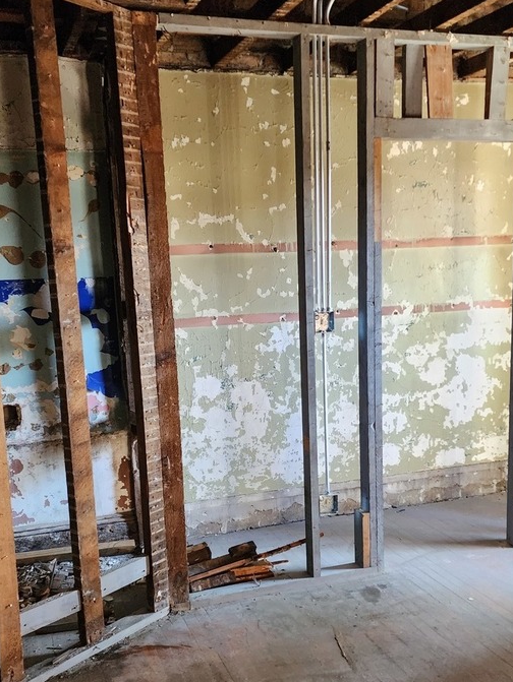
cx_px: 247
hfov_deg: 38.7
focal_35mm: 37
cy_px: 401
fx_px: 730
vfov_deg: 49.9
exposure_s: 1/120
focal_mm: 6.4
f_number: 1.8
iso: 1000
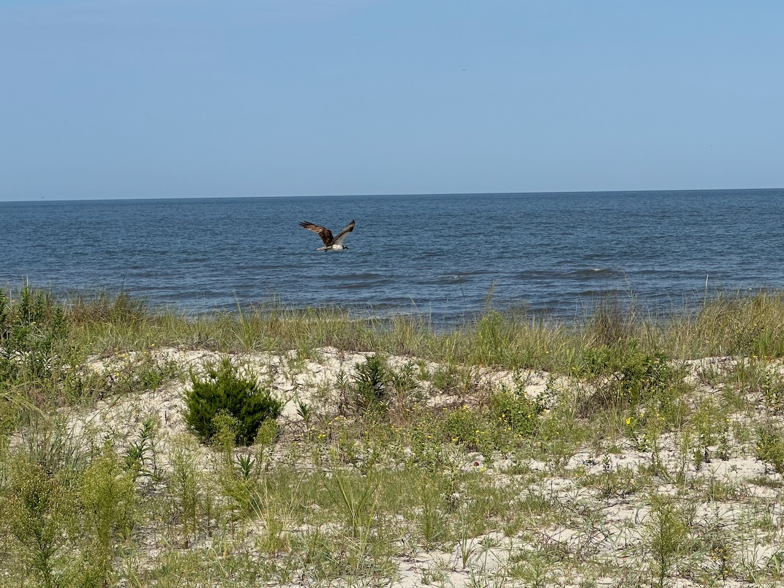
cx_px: 392
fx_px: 1744
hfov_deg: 25.3
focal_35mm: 77
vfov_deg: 19.1
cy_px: 294
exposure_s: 1/1130
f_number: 2.8
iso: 32
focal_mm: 9
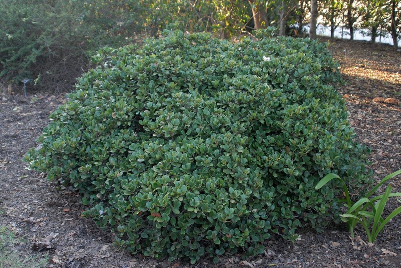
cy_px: 134
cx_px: 200
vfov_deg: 32.0
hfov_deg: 46.4
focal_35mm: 42
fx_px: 468
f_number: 4.5
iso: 400
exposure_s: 1/80
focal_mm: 28
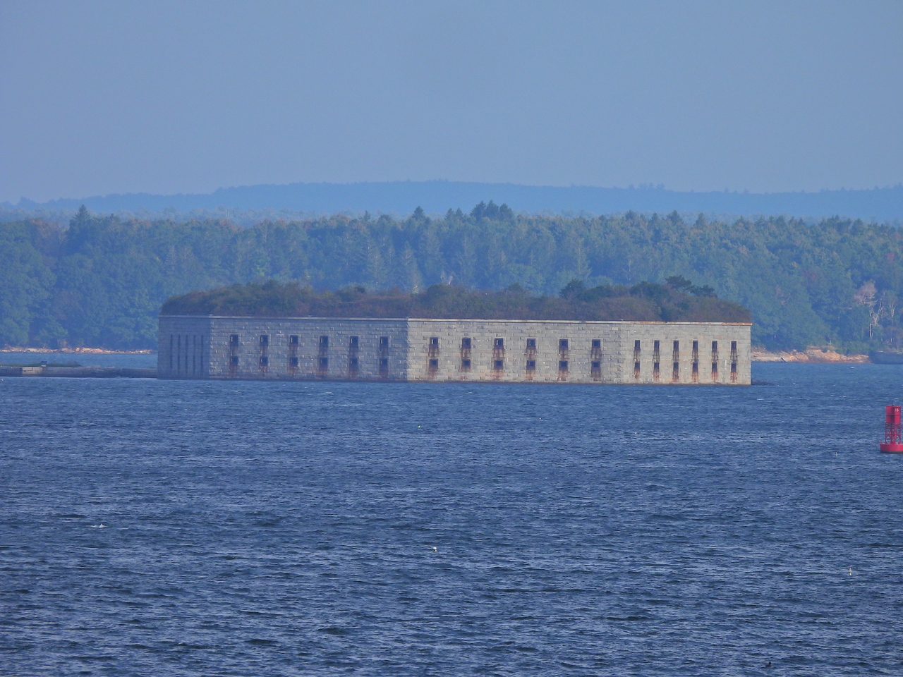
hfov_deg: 2.1
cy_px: 338
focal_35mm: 950
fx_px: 24782
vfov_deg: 1.6
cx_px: 452
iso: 100
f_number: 5.6
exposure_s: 1/640
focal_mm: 170
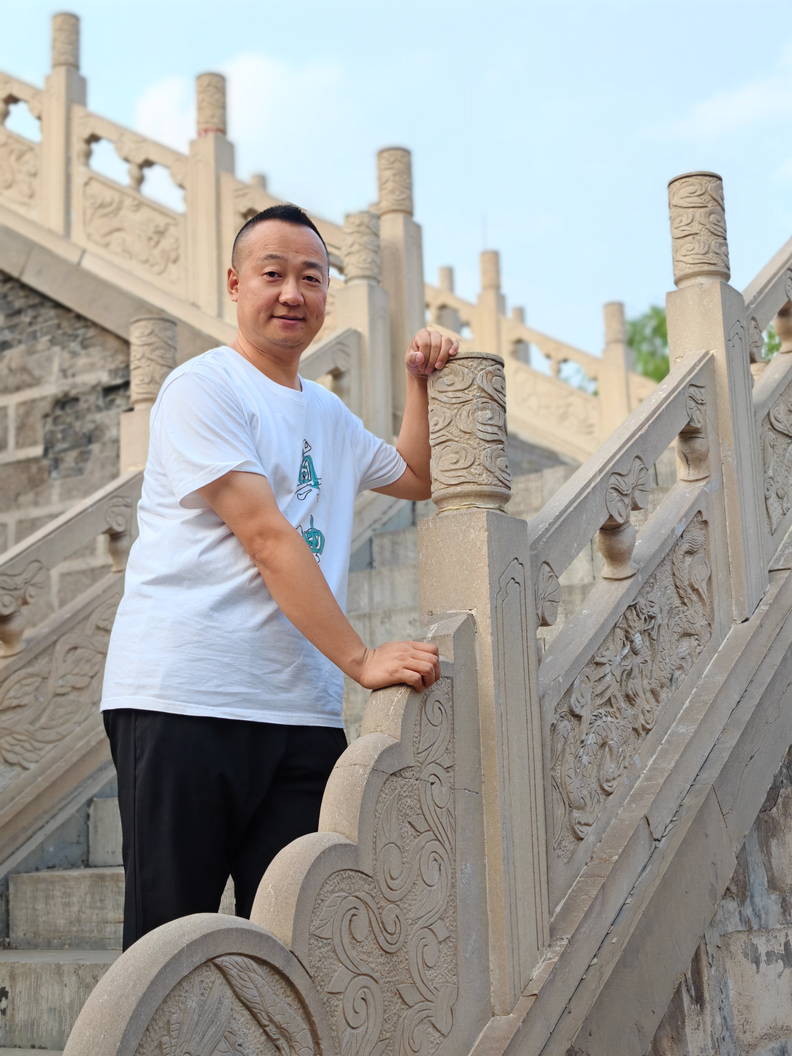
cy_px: 528
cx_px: 396
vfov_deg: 35.5
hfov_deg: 27.0
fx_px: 1647
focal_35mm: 54
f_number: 2.4
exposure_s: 1/700
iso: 50
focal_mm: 7.62
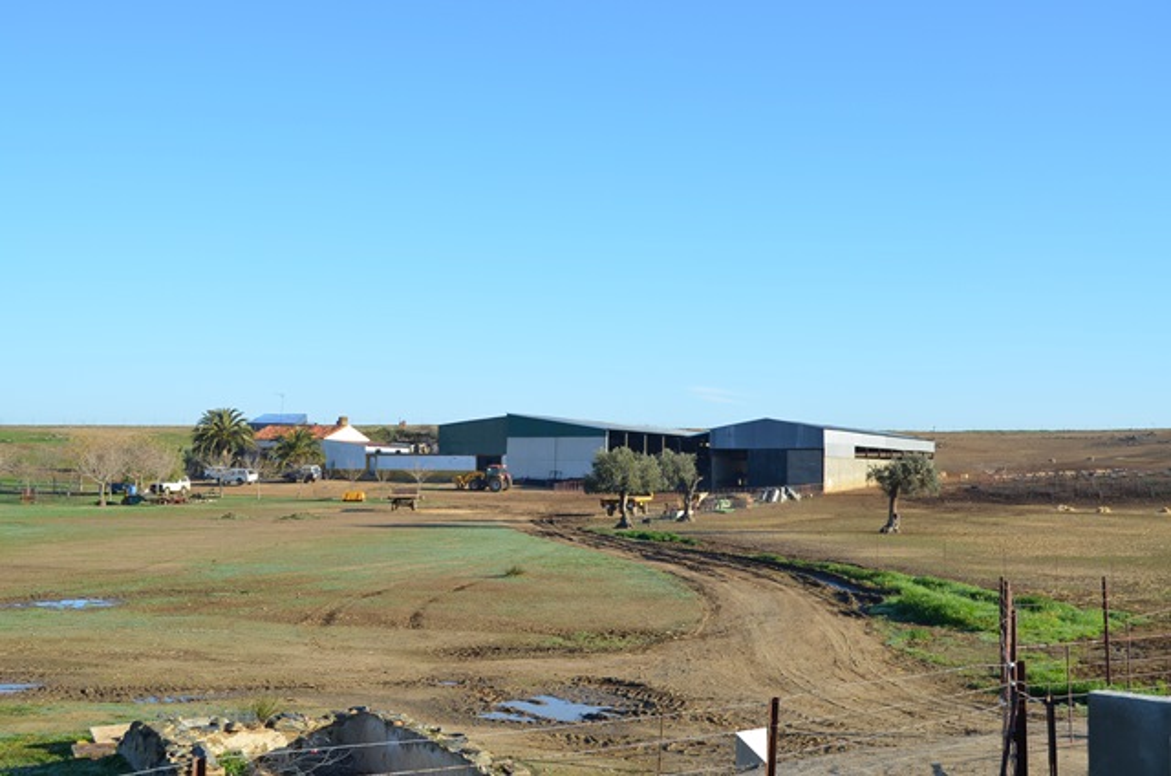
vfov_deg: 31.8
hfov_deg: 46.5
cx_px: 586
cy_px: 388
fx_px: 1363
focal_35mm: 42
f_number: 8
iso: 140
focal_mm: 28
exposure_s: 1/250
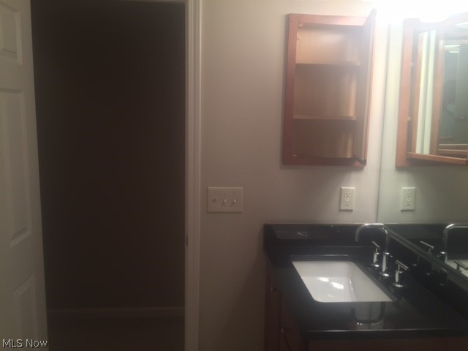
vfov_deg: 48.2
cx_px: 234
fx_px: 392
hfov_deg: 61.7
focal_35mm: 29
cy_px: 176
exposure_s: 1/40
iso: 32
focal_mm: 4.15
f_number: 2.2
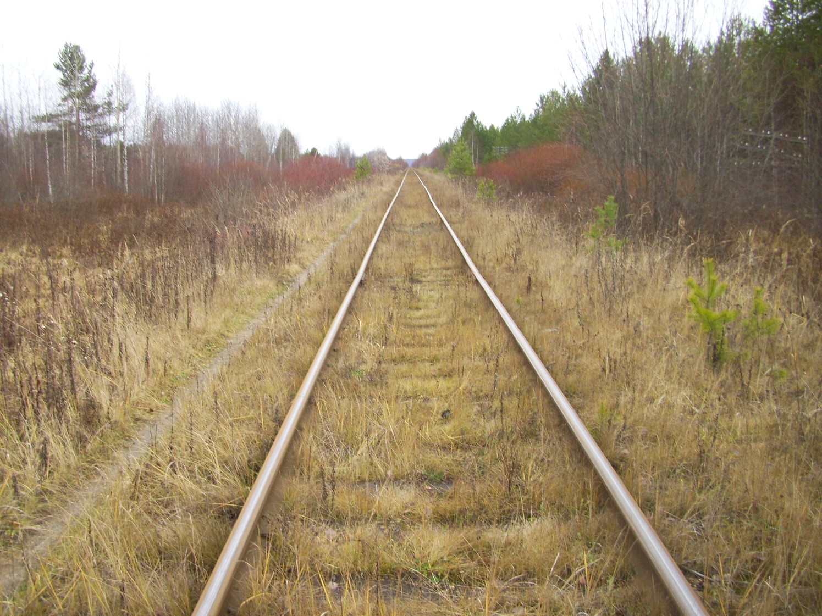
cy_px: 308
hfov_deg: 54.0
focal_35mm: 34
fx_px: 807
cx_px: 411
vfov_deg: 41.8
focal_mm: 5.7
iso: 80
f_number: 2.9
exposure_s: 1/80
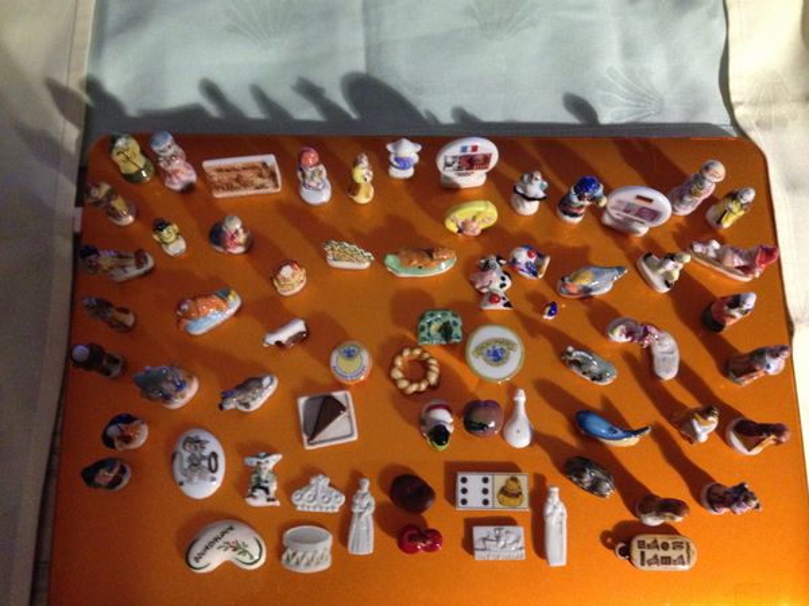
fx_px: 771
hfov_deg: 55.4
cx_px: 404
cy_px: 303
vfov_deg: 42.9
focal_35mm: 33
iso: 500
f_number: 2.4
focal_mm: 4.12
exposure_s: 1/15
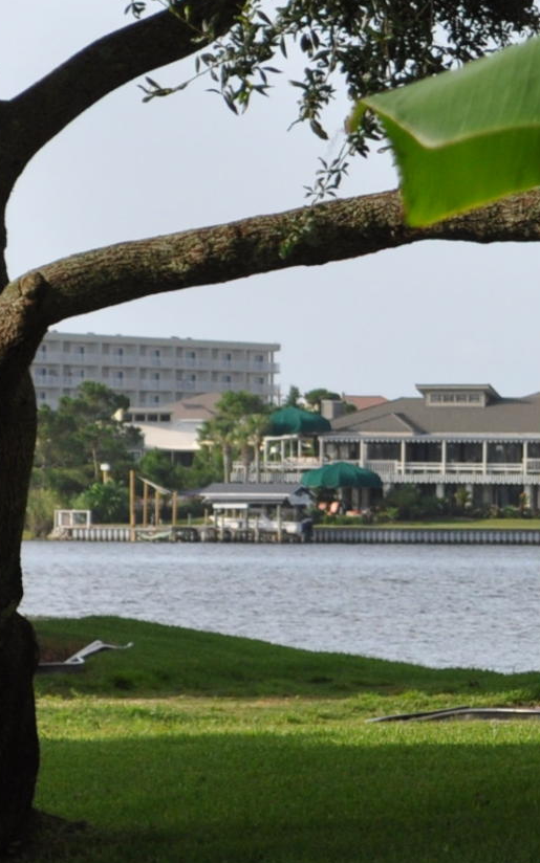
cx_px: 416
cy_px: 511
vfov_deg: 6.9
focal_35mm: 306
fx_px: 7202
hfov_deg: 4.3
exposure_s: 1/1000
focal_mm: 55
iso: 400
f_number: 5.6
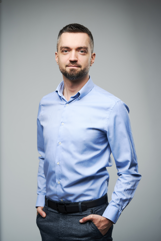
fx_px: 603
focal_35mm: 90
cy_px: 120
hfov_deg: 15.2
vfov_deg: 22.6
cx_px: 80
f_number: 3.5
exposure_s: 1/200
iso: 100
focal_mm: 90
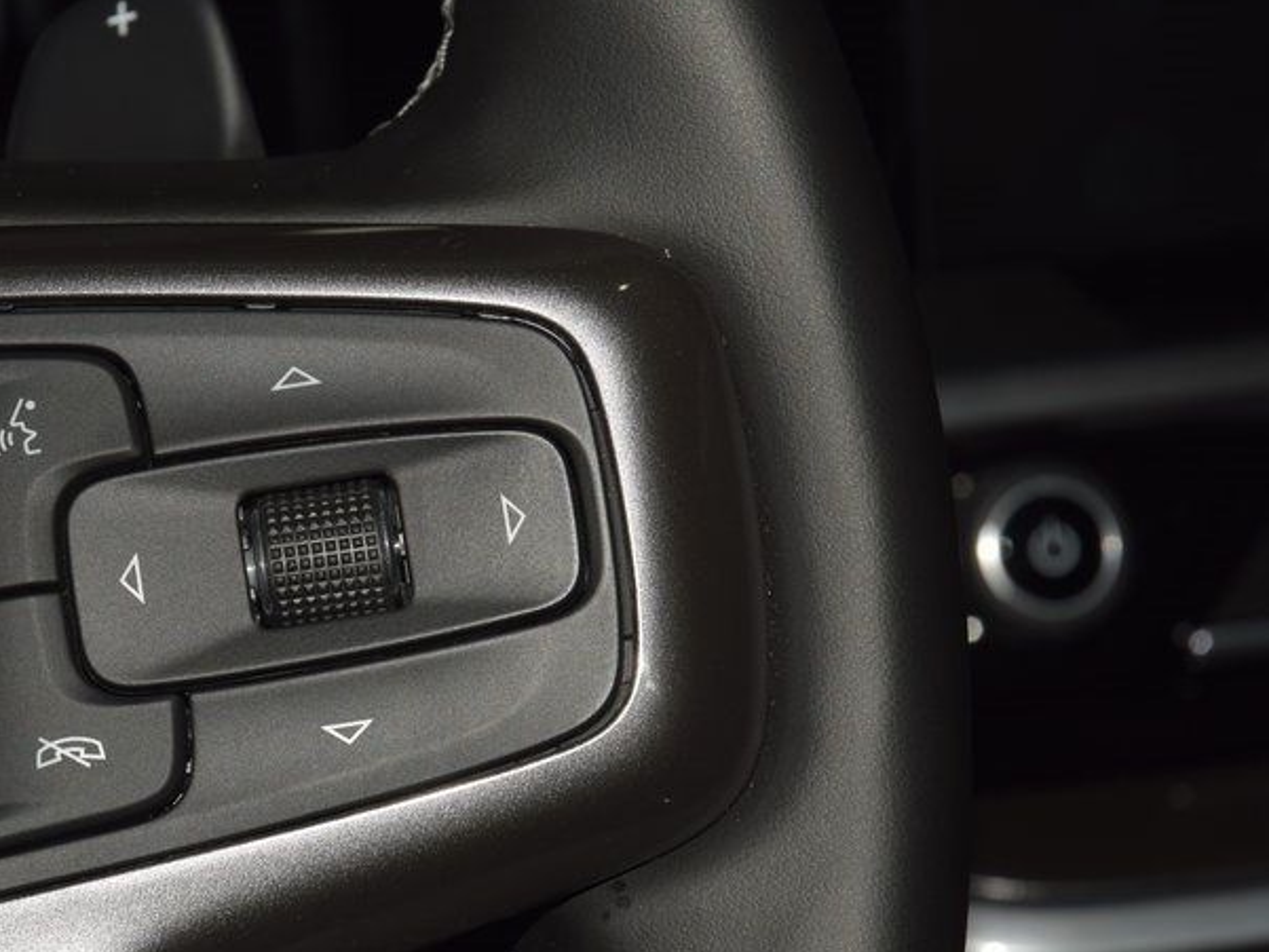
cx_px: 336
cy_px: 495
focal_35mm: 172
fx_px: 6307
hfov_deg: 11.5
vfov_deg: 8.6
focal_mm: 70
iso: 100
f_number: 8
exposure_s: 1/125
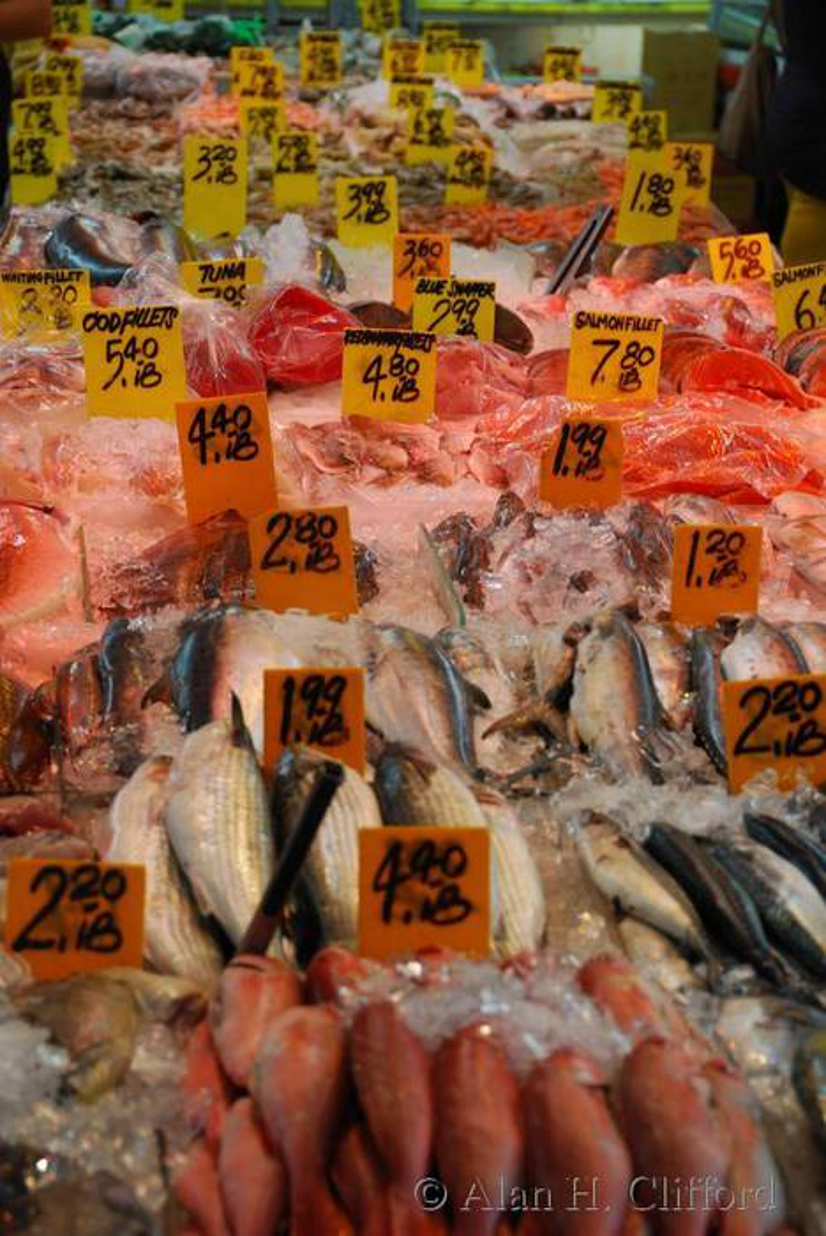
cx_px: 413
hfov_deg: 13.1
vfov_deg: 19.4
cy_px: 618
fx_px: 3606
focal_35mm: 105
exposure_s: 1/30
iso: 180
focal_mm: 70
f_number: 5
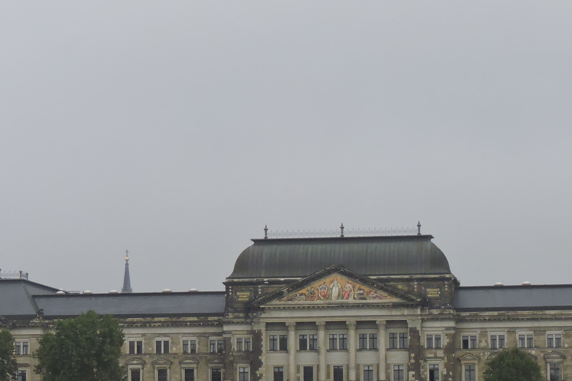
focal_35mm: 132
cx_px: 304
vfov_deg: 10.4
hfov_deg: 15.5
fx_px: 2097
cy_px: 234
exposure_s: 1/400
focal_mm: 10.7
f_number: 3.7
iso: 320
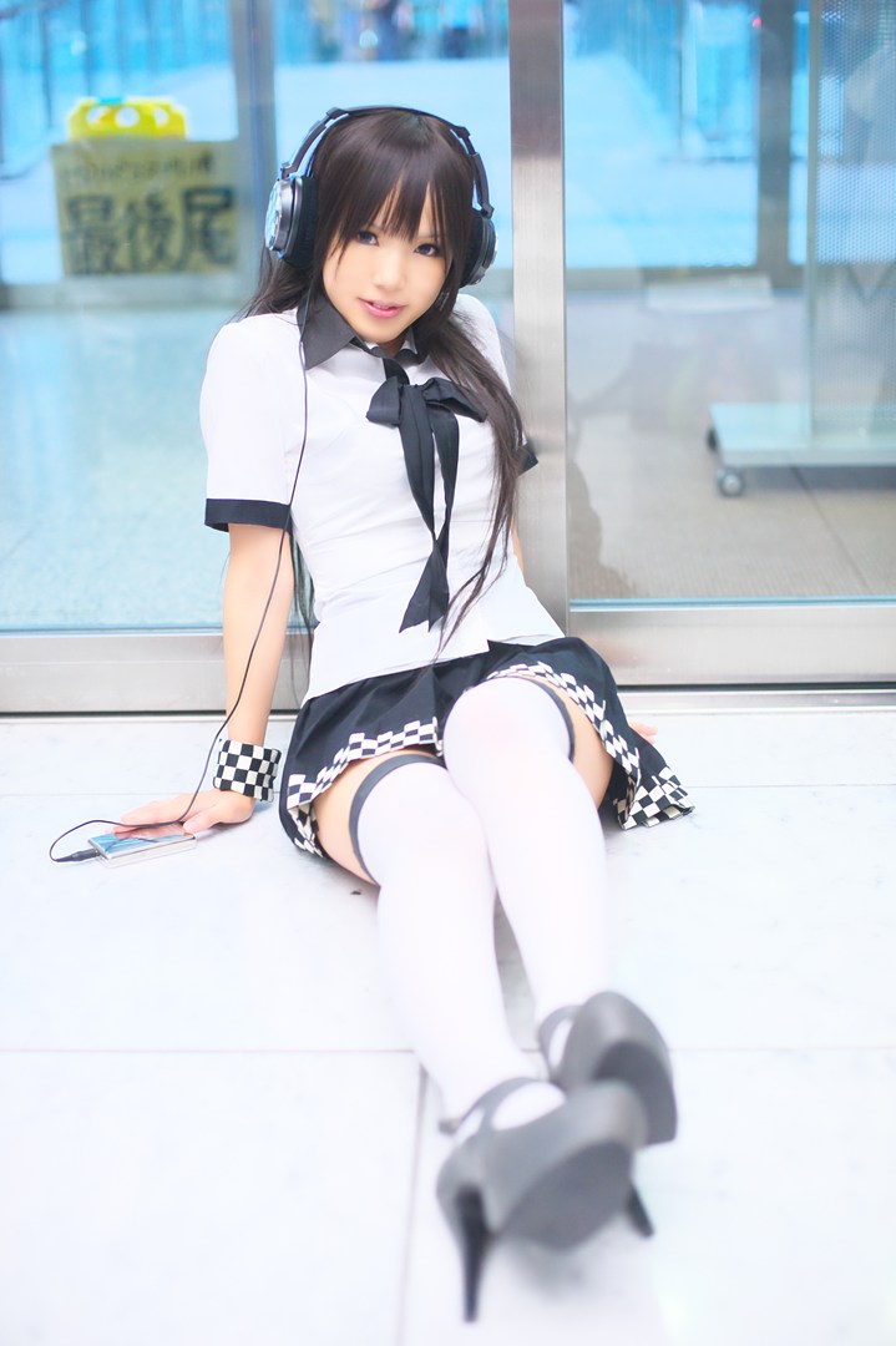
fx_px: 1868
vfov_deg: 39.6
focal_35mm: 50
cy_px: 673
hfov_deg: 27.0
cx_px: 448
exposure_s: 1/160
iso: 800
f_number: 2
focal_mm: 50
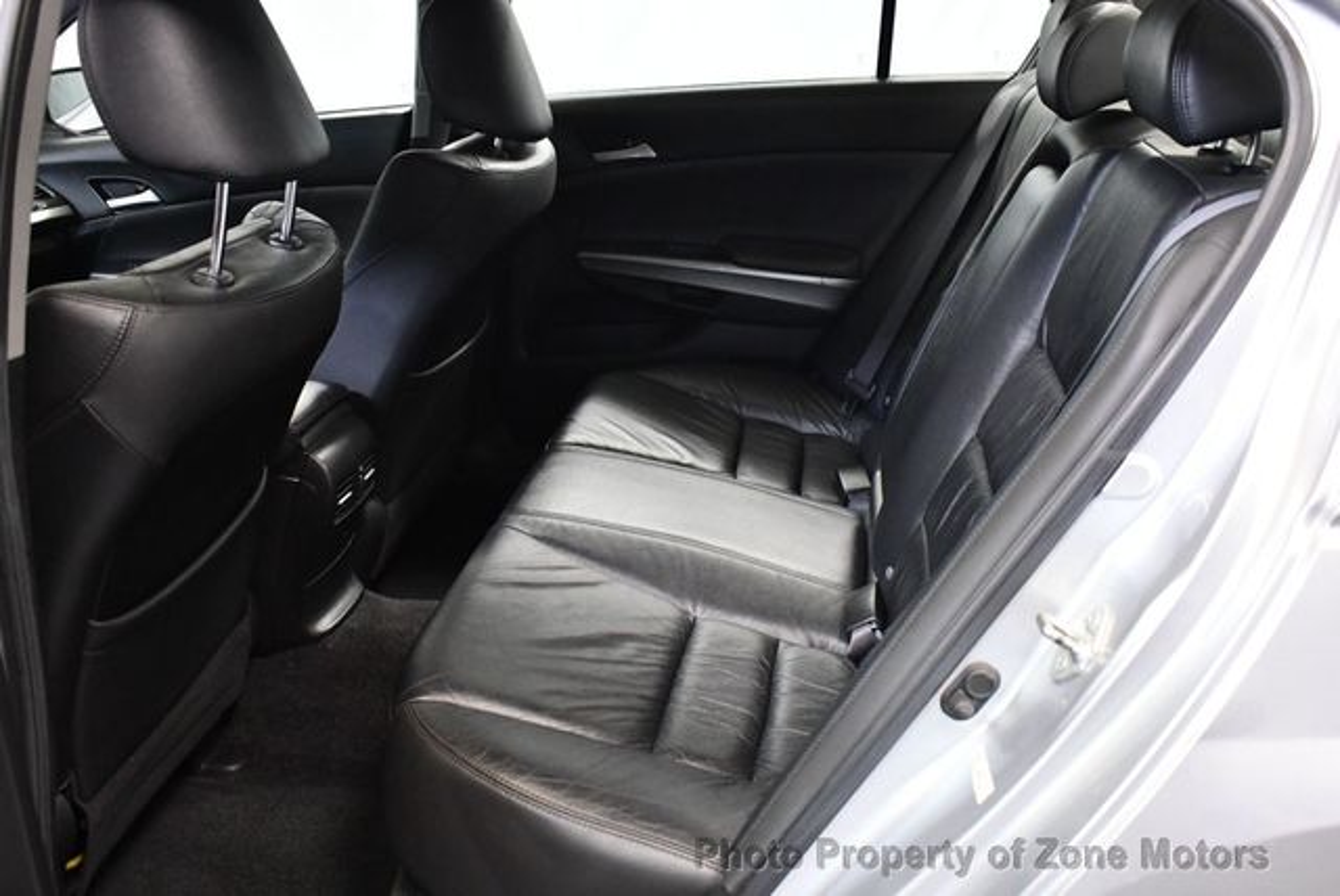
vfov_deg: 36.9
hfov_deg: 53.1
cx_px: 670
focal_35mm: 36
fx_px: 1341
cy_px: 448
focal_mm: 18
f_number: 3.5
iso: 3200
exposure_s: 1/100
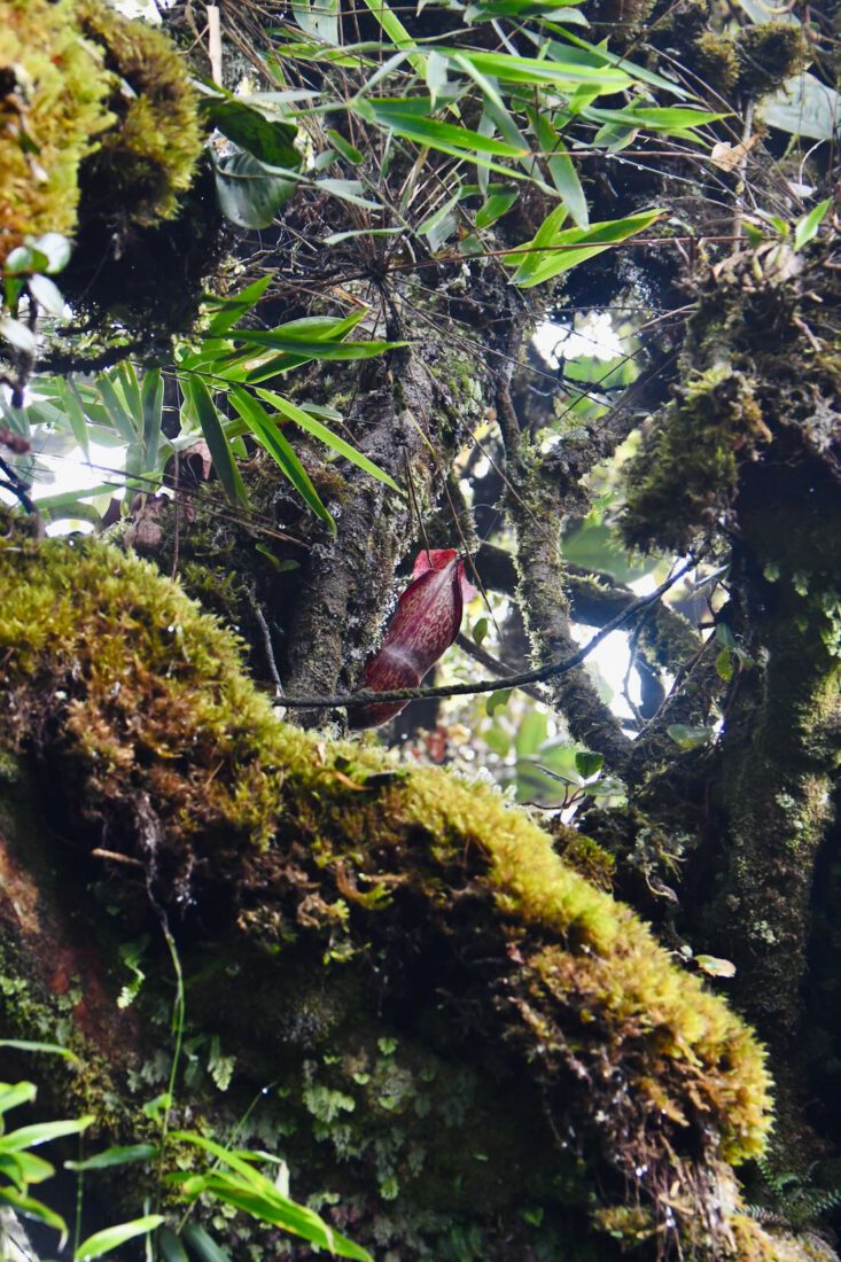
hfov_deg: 11.7
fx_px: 4101
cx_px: 420
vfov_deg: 17.5
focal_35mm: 117
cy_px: 631
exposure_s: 1/125
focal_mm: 78
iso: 1600
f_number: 5.6
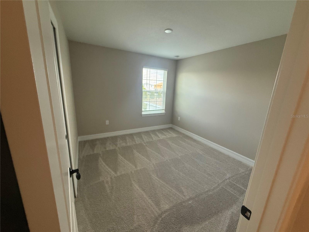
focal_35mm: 14
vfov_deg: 85.7
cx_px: 154
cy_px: 116
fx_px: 125
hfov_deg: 102.1
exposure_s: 1/120
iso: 320
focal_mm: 2.22
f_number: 2.2
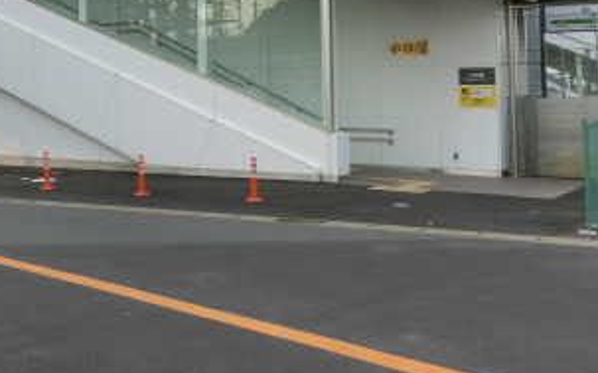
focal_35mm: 56
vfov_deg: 22.4
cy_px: 20
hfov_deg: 33.9
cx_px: 36
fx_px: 912
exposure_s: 1/250
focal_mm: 4.5
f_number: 3.5
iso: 80
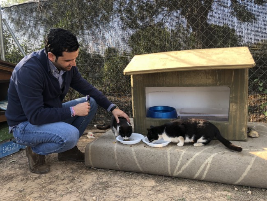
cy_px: 100
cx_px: 134
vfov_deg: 49.8
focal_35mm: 28
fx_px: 216
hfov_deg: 63.4
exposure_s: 1/120
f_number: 1.8
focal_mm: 3.99
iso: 40
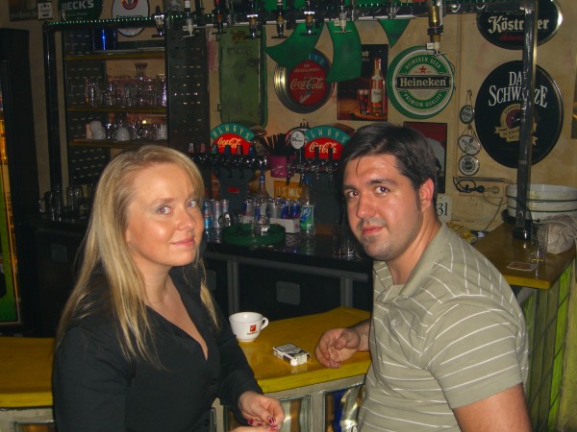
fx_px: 767
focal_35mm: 46
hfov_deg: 41.2
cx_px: 288
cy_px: 216
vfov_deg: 31.5
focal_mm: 9.5
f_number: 3.1
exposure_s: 1/60
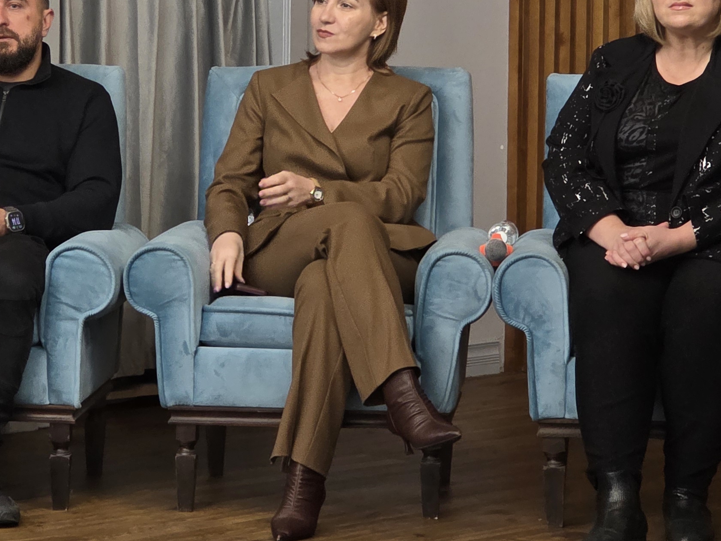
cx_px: 199
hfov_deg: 12.0
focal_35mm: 164
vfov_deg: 9.0
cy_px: 110
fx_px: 3416
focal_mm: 7.9
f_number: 2.4
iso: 320
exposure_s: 1/50
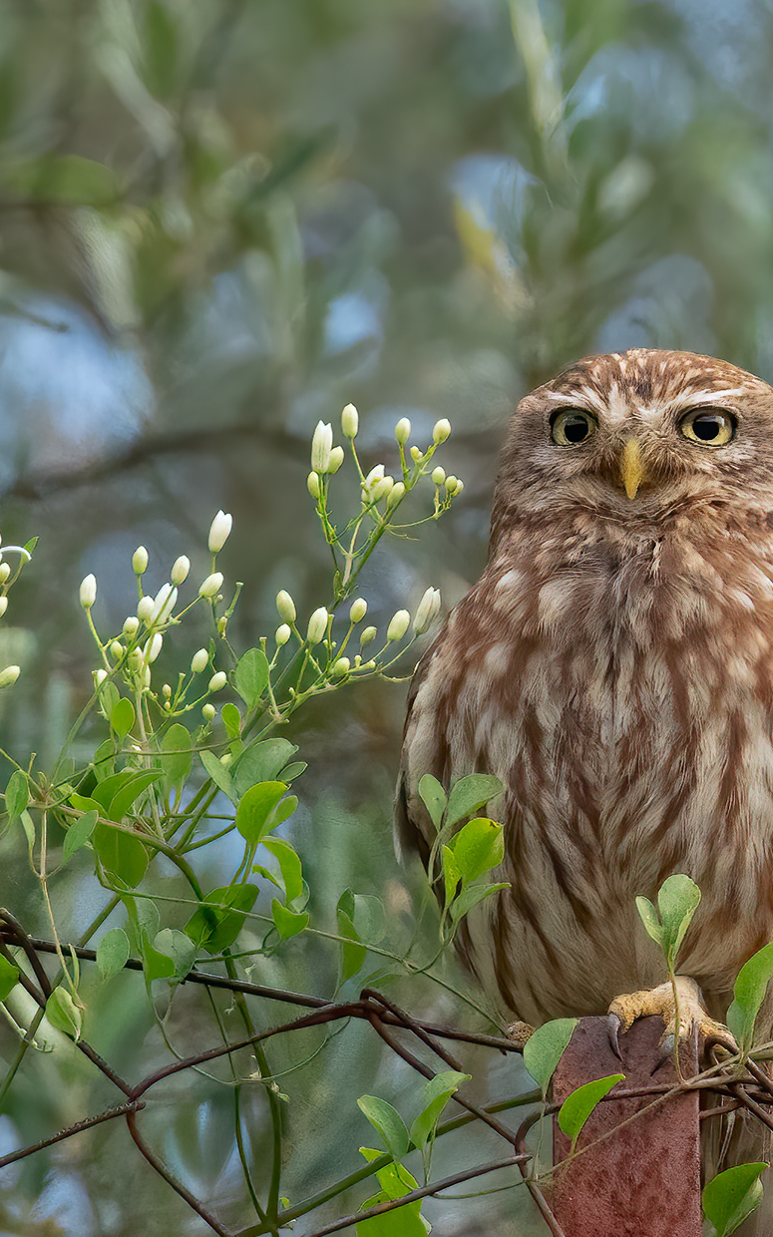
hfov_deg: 1.0
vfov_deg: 1.6
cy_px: 823
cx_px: 556
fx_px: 44897
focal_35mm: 1332
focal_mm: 600
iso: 6400
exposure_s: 1/2000
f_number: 9
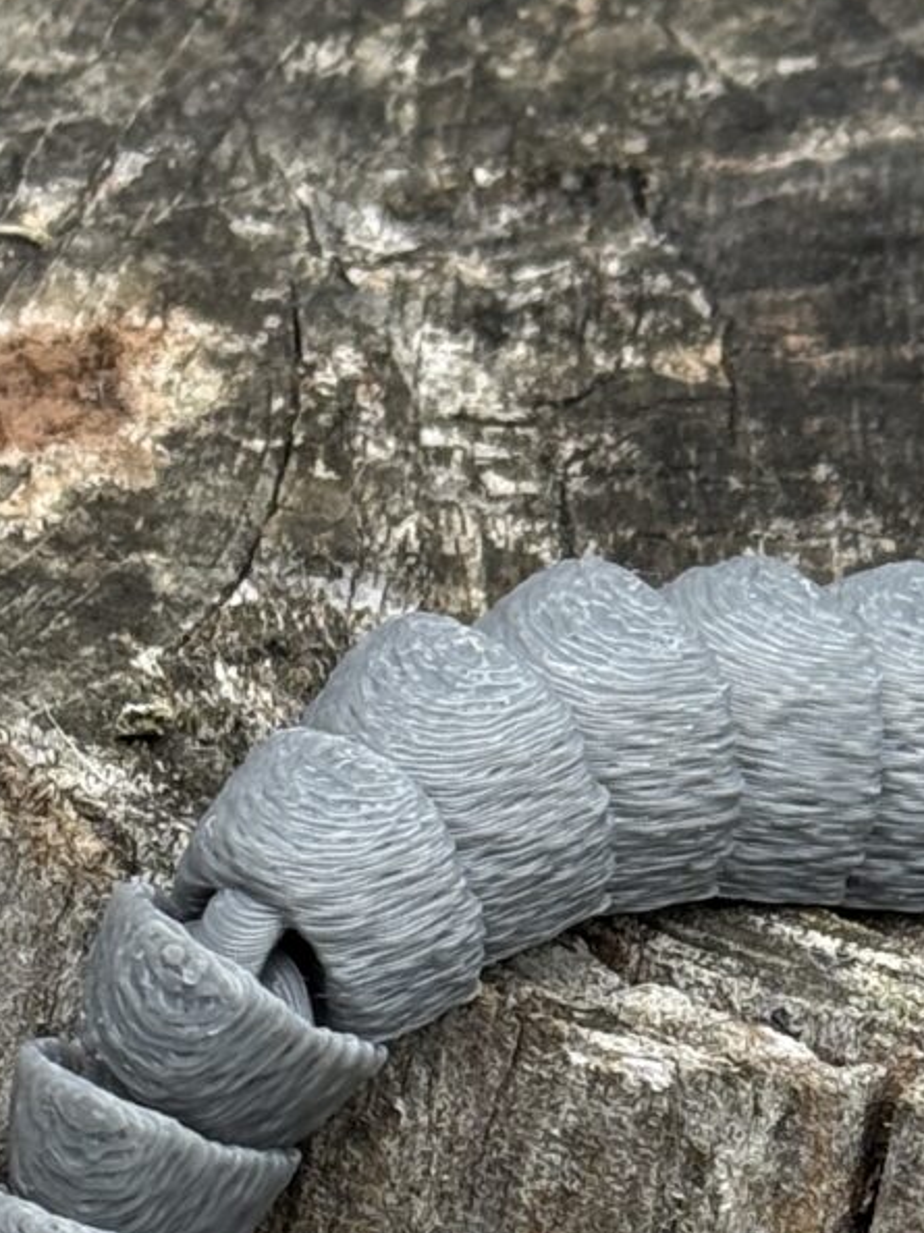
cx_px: 284
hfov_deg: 7.2
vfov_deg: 9.4
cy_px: 1430
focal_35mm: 207
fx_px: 7373
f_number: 1.78
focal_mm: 6.76
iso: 64
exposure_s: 1/198
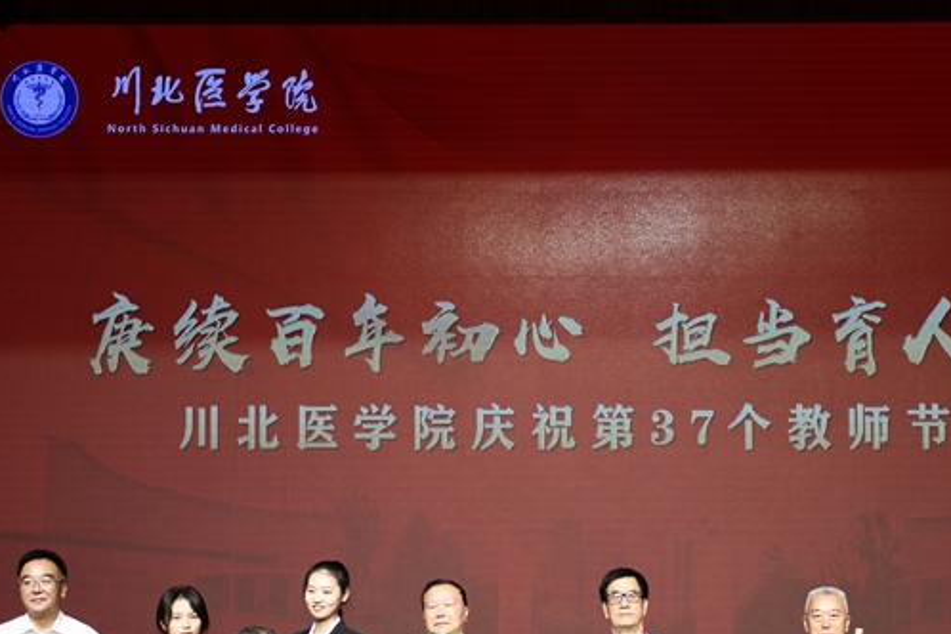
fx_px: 2483
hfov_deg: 21.6
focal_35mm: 94
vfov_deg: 14.4
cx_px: 640
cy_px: 540
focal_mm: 52
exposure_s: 1/125
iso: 200
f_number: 2.8
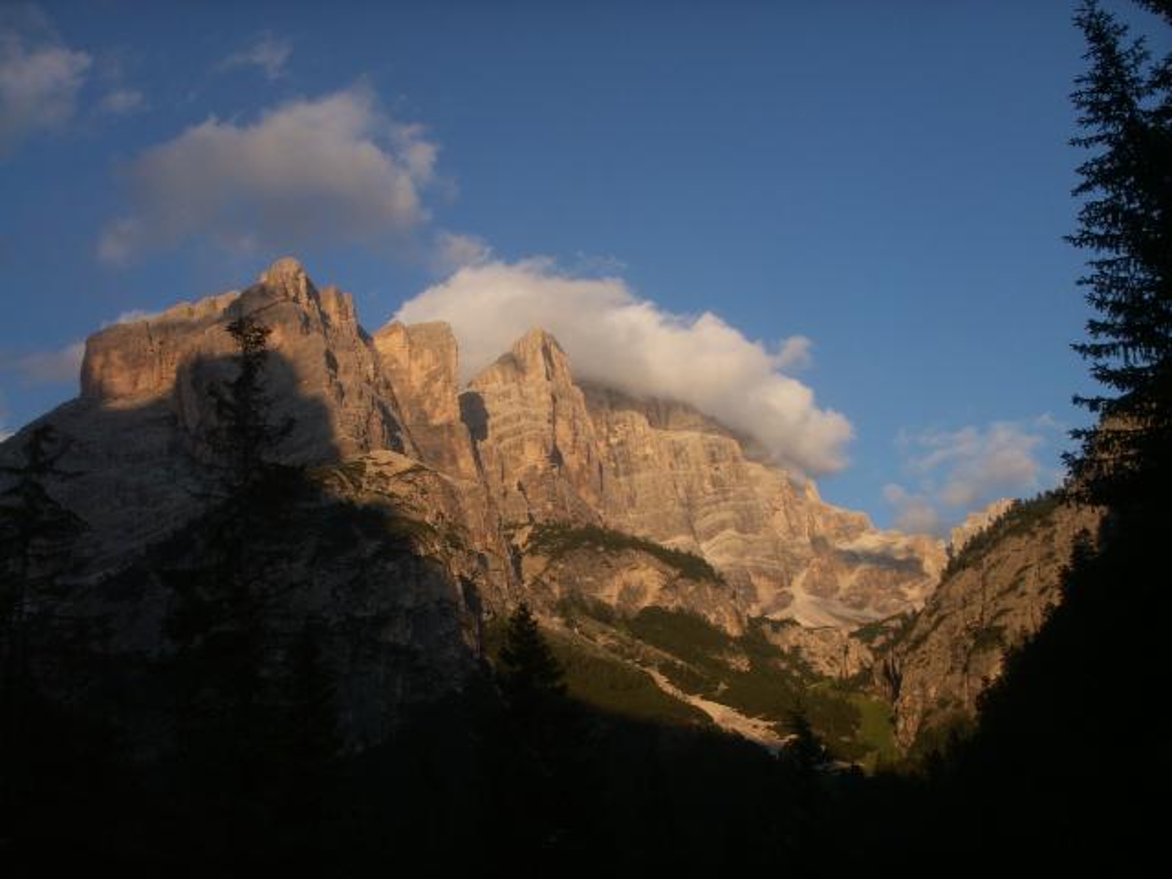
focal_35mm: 37
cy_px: 440
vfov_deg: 38.7
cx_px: 586
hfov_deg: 50.1
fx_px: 1253
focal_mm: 7.7
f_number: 7.1
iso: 50
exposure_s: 1/125
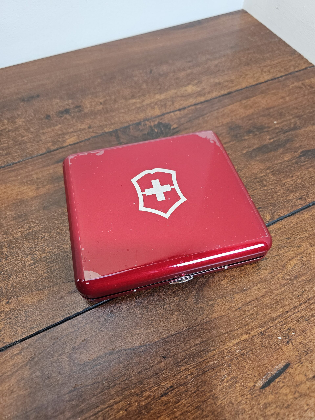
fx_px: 279
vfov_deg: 73.9
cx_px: 158
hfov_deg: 58.9
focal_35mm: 23
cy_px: 210
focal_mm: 6.3
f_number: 1.7
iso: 160
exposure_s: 1/120
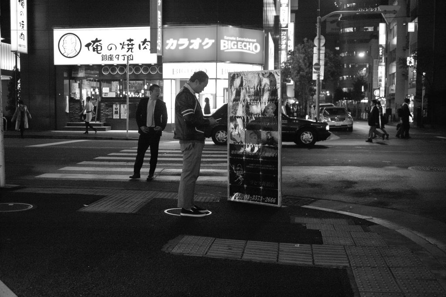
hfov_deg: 47.4
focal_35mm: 41
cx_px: 223
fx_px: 508
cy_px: 148
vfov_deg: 32.6
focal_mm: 24.2
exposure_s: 1/80
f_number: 2.8
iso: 800
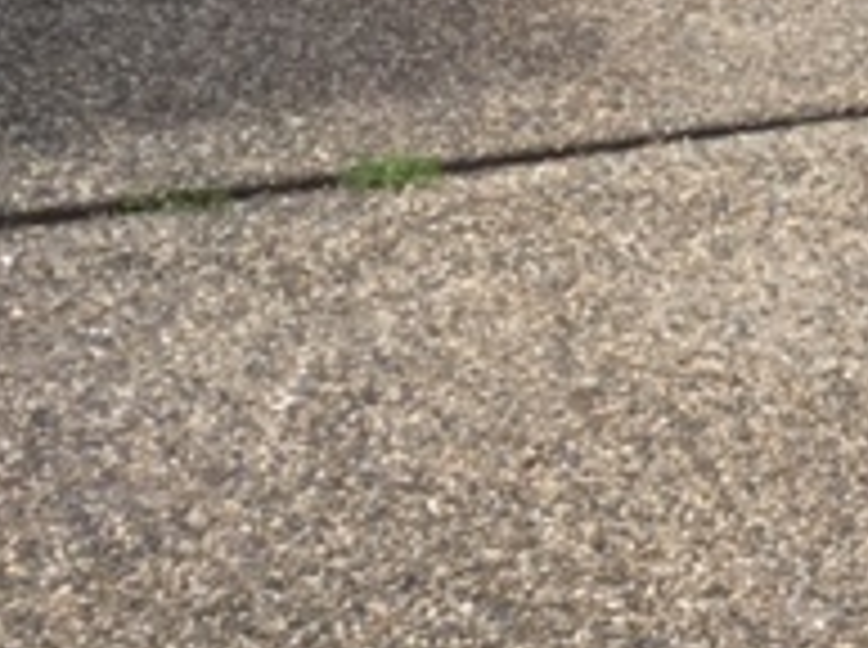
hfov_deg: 16.9
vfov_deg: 13.4
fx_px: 2578
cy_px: -360
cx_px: 1376
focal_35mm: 103
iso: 25
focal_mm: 3.3
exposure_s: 1/679
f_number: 2.4
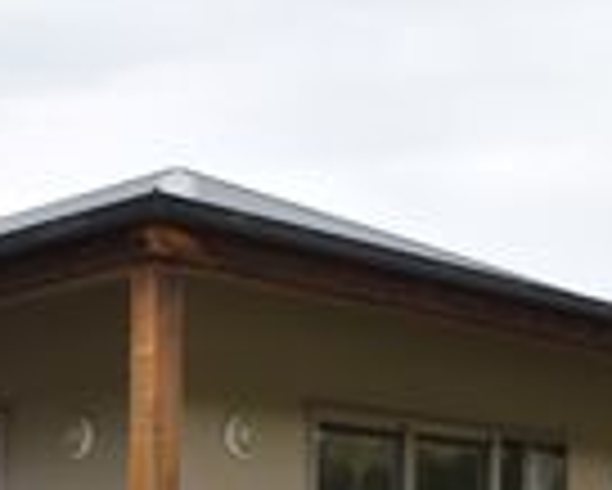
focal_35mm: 83
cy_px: 623
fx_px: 1498
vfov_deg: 17.5
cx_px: 22
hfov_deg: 22.3
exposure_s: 1/250
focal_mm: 17
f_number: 8
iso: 220
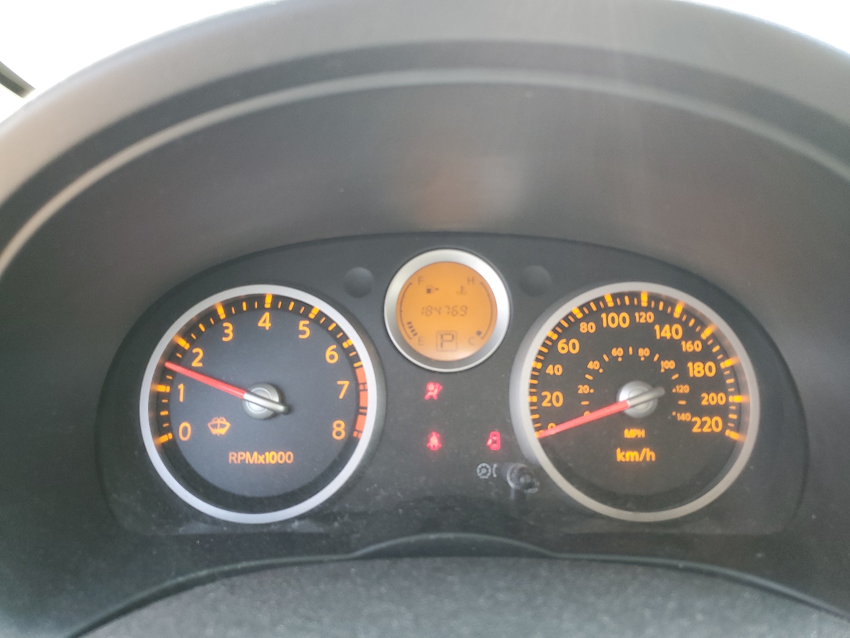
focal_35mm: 26
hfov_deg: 67.3
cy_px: 319
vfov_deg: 53.1
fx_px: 638
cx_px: 425
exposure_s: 1/120
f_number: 1.5
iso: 87
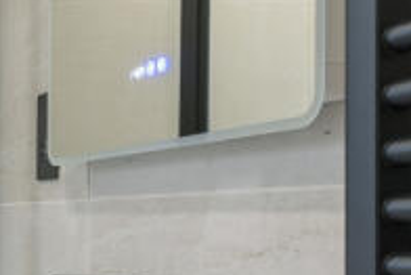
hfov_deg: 19.9
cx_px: -338
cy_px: 228
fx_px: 834
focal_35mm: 73
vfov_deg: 18.5
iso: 200
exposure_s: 2.5
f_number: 16
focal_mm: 14
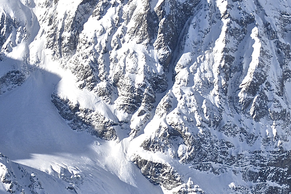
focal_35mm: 231
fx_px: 1868
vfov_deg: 5.9
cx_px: 438
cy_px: 45
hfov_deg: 8.7
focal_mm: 55
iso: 400
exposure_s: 1/500
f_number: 18
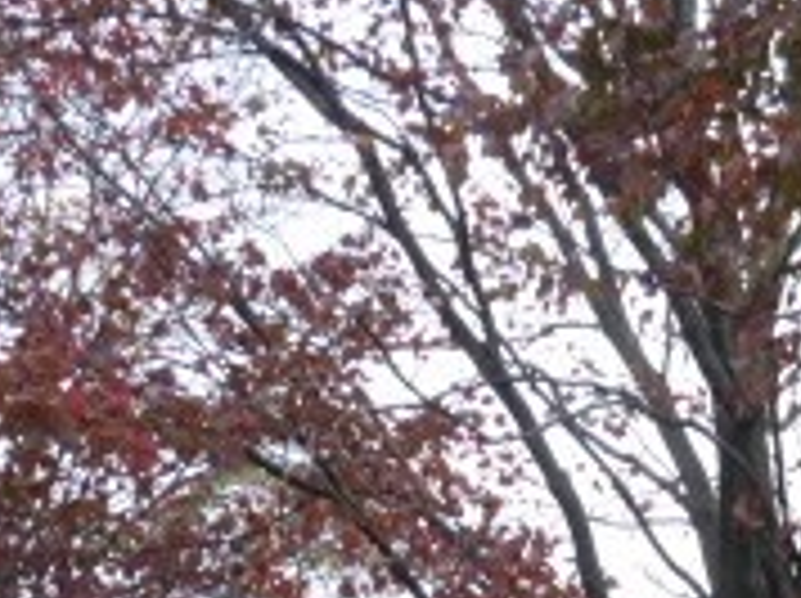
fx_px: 2080
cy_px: 944
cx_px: 576
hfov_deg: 21.7
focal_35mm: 90
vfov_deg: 15.0
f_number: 3.3
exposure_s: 1/60
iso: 100
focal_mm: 4.1
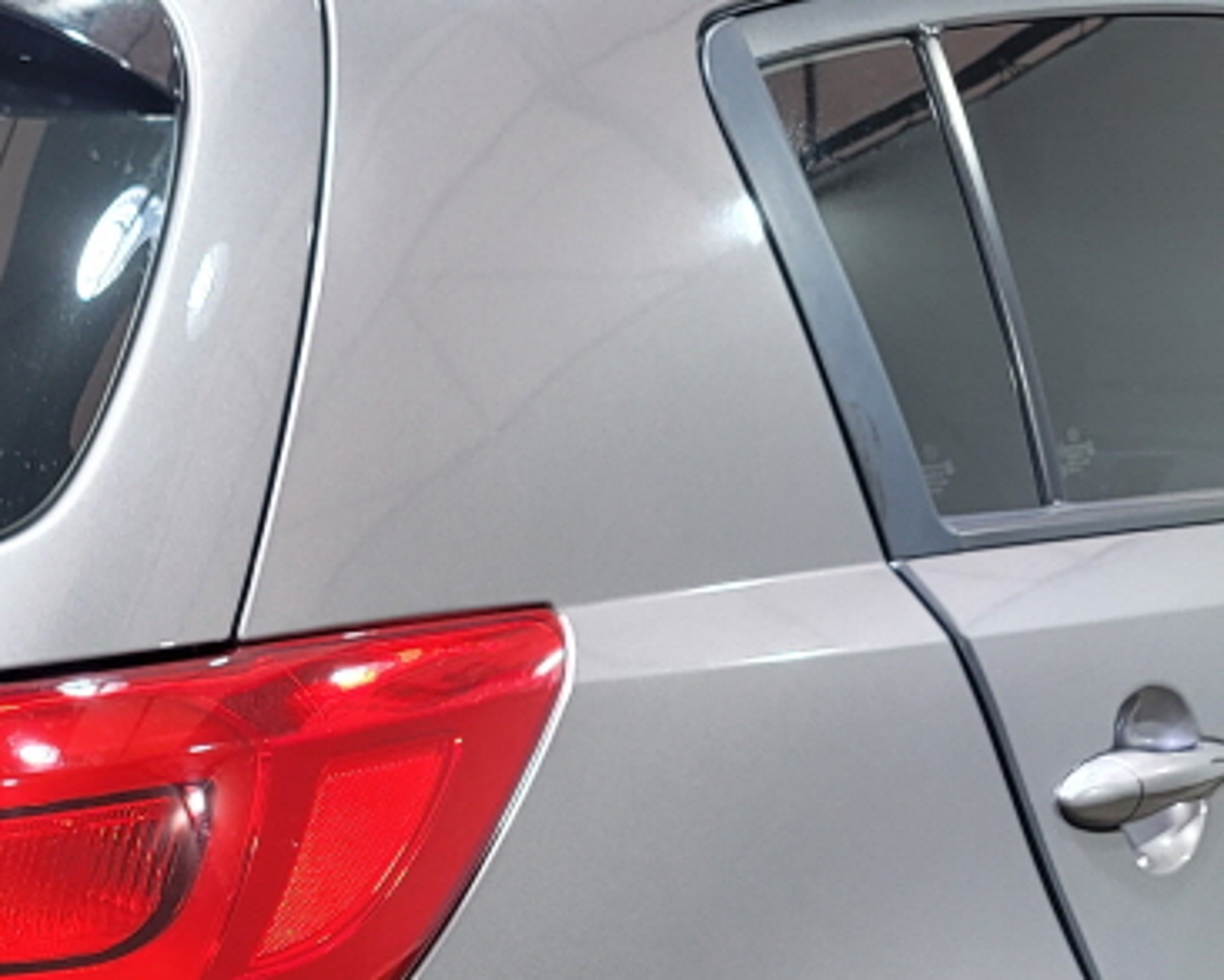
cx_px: 120
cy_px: 1184
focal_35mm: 80
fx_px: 2899
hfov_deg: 23.2
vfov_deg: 18.2
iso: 125
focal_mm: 7
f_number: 1.8
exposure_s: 1/120
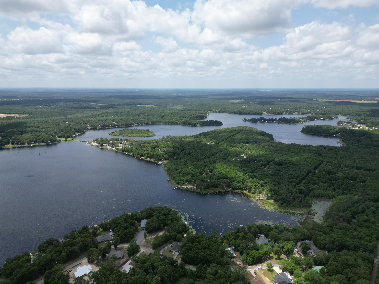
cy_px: 142
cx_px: 190
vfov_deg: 56.8
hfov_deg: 71.6
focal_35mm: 24
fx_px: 263
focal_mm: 6.72
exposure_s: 1/3000
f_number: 1.7
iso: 110
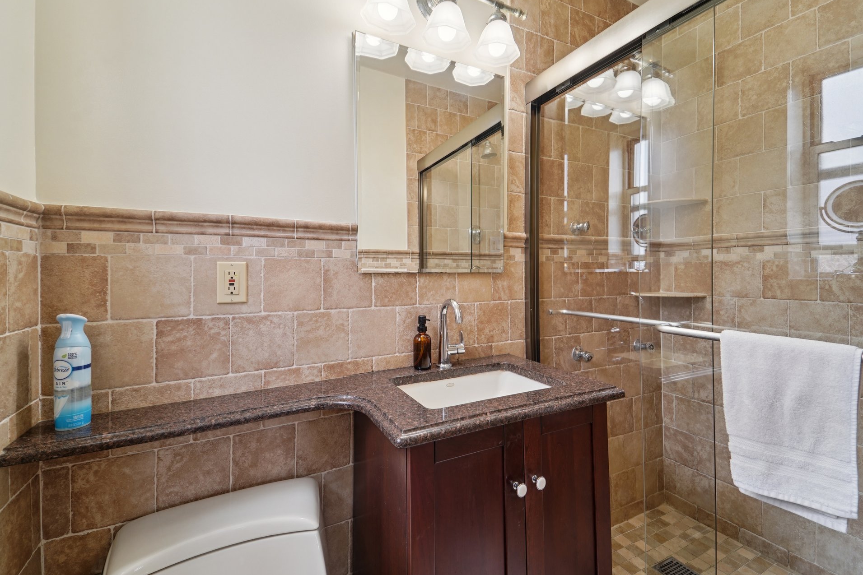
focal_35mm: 15
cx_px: 426
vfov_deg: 77.3
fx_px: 360
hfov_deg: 100.4
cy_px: 275
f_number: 8
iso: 400
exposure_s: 1/15
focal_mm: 14
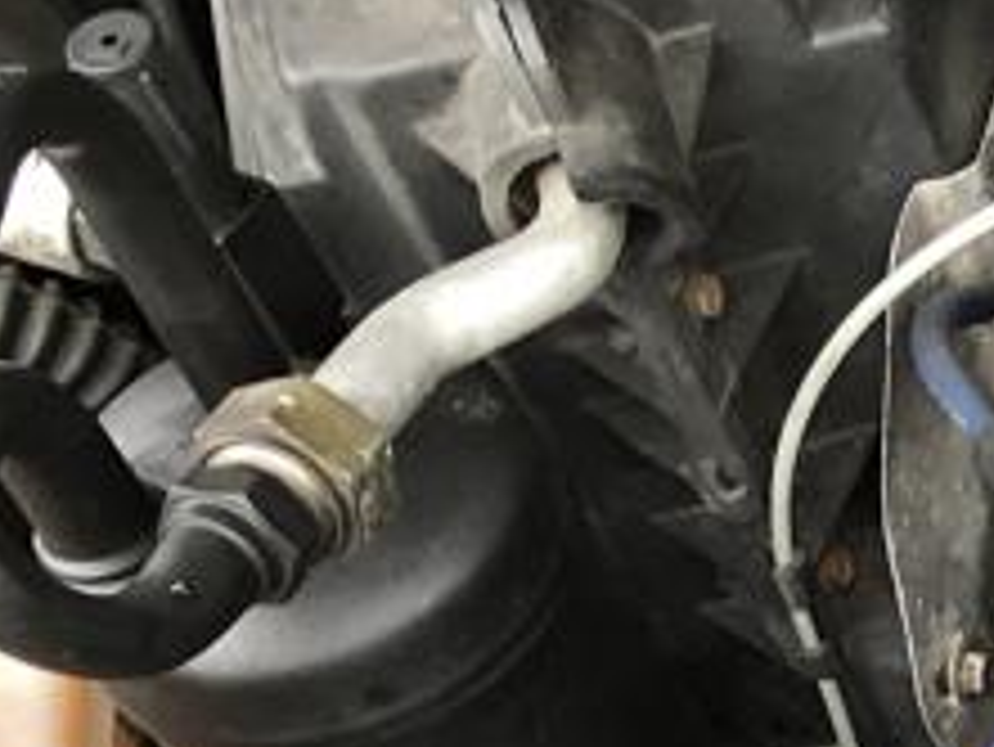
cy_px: 1472
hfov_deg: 11.0
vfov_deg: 9.2
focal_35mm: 152
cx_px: 2366
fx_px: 4367
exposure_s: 1/24
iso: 32
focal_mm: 3.99
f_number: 1.8
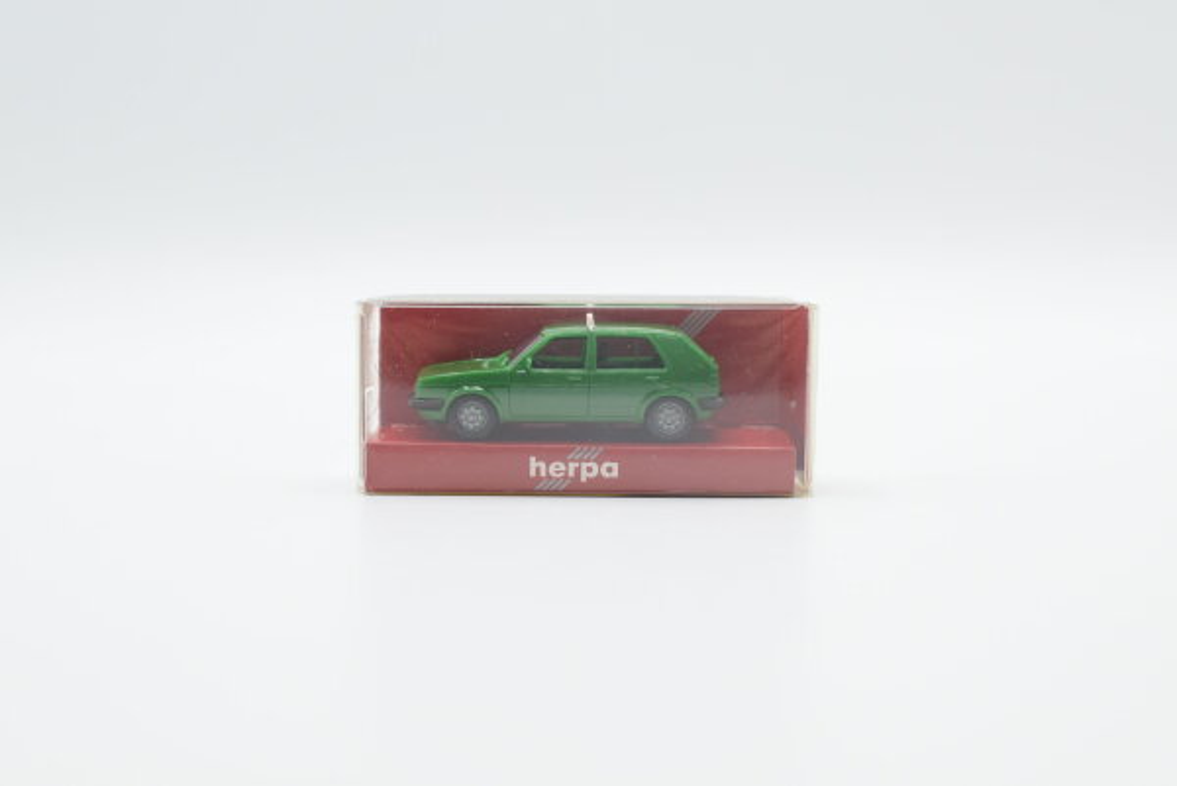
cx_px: 588
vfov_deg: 25.8
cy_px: 393
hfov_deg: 37.8
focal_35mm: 52
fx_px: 1718
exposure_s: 1/160
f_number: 8
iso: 400
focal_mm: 35
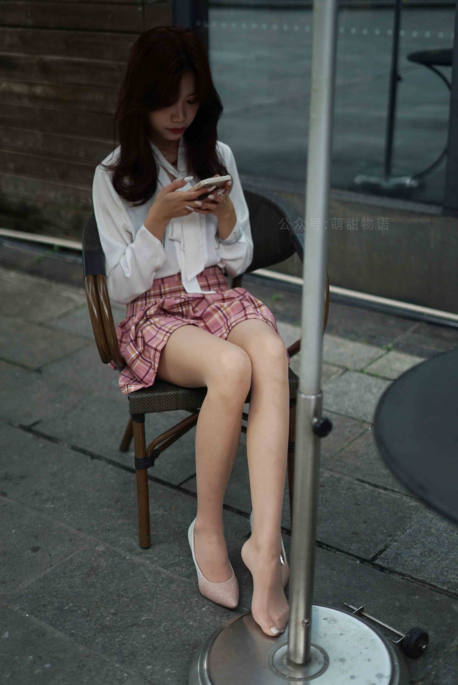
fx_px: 953
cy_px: 342
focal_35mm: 50
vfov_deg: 39.6
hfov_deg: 27.0
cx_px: 229
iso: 800
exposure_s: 1/4000
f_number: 1.8
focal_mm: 50
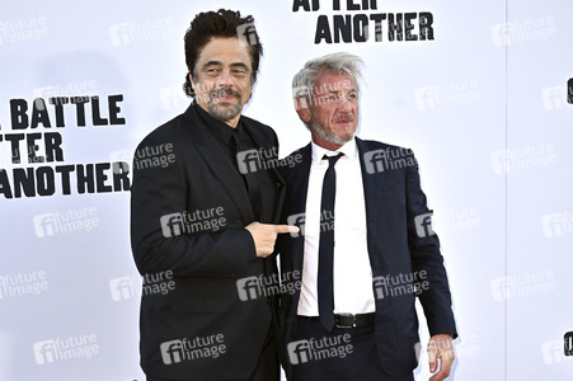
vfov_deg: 24.6
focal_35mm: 55
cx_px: 286
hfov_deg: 36.3
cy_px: 190
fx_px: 875
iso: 800
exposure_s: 1/320
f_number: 5
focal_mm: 55
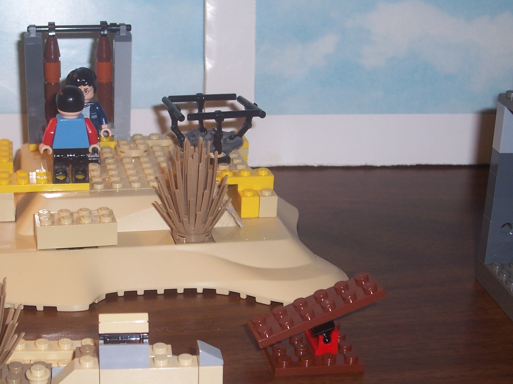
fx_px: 1052
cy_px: 191
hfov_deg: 27.3
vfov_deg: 20.7
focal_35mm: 71
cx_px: 193
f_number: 3.4
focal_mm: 8.6
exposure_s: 1/60
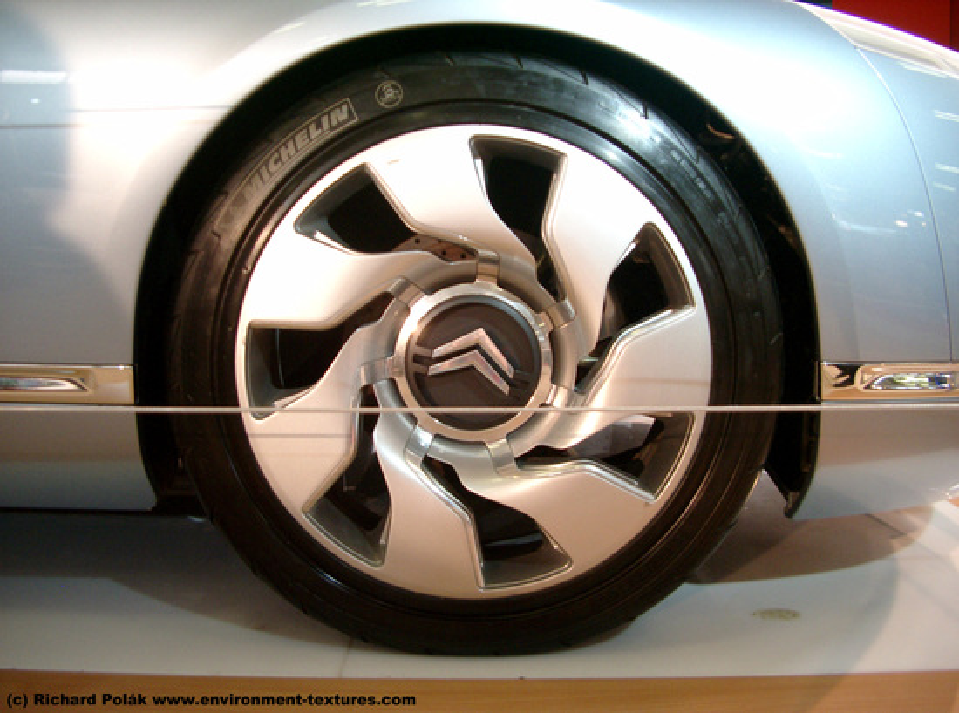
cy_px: 356
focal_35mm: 37
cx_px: 480
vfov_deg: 38.5
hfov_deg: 50.3
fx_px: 1022
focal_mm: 7.6
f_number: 2.6
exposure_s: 1/100
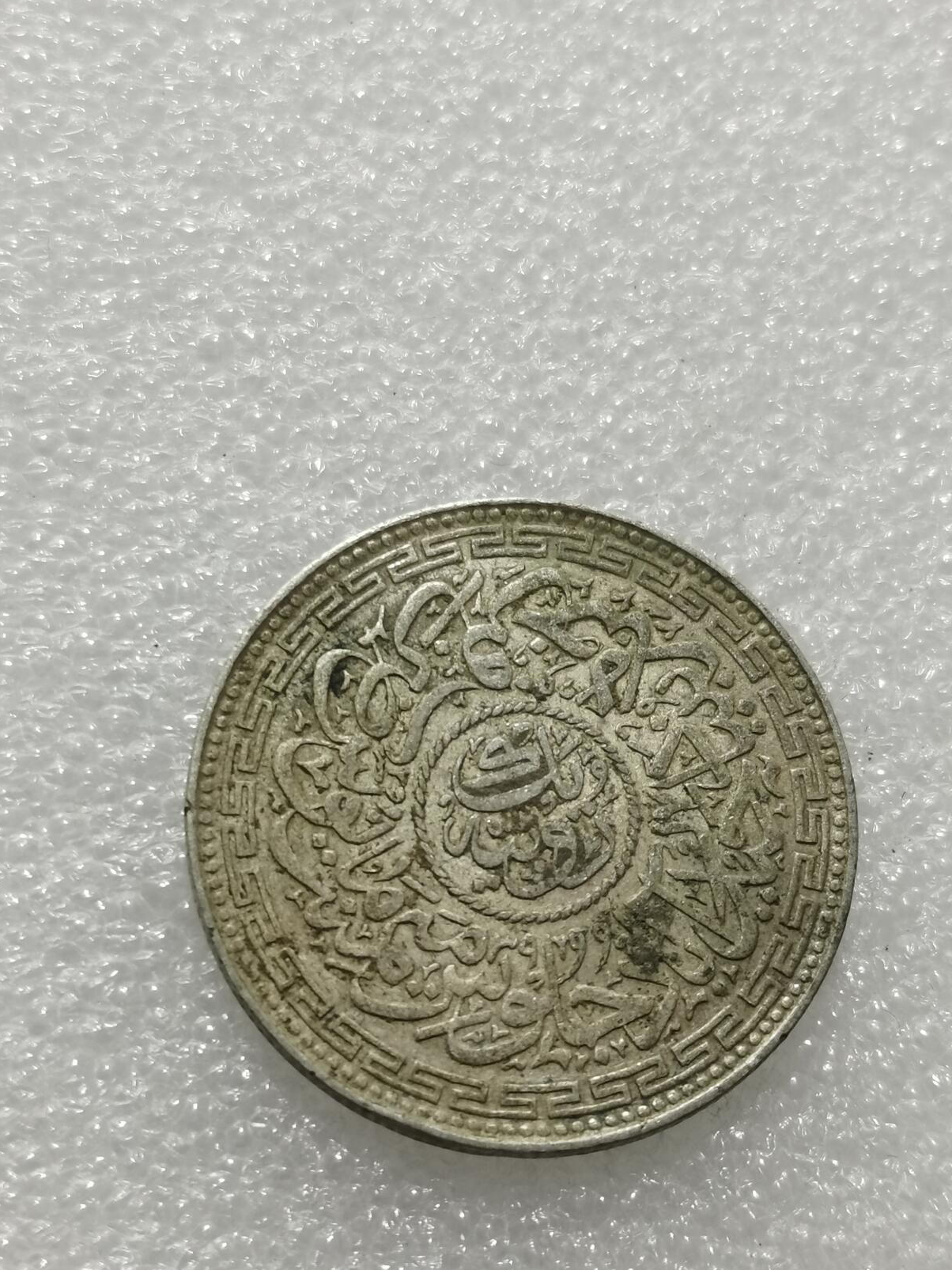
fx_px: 2713
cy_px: 701
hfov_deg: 19.9
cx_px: 493
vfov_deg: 26.3
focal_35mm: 74
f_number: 1.8
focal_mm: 5.58
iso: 80
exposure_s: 1/100
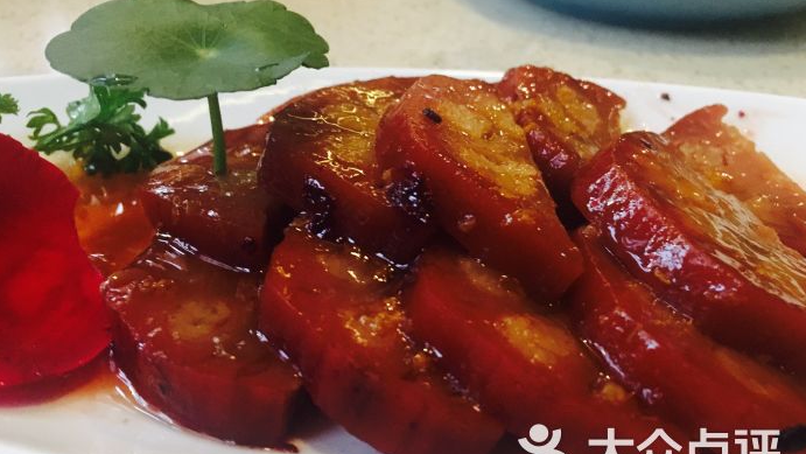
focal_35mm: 32
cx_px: 402
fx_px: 684
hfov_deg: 61.0
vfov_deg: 36.7
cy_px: 206
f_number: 2.2
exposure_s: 1/17
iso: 400
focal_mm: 4.15
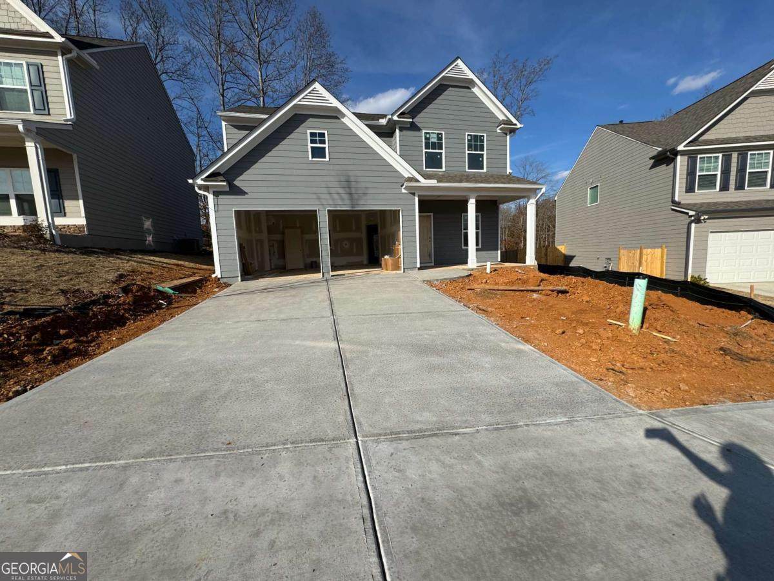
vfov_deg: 85.7
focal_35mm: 14
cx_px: 387
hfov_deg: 102.1
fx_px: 313
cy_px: 290
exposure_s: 1/2770
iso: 50
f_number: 2.2
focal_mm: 2.22
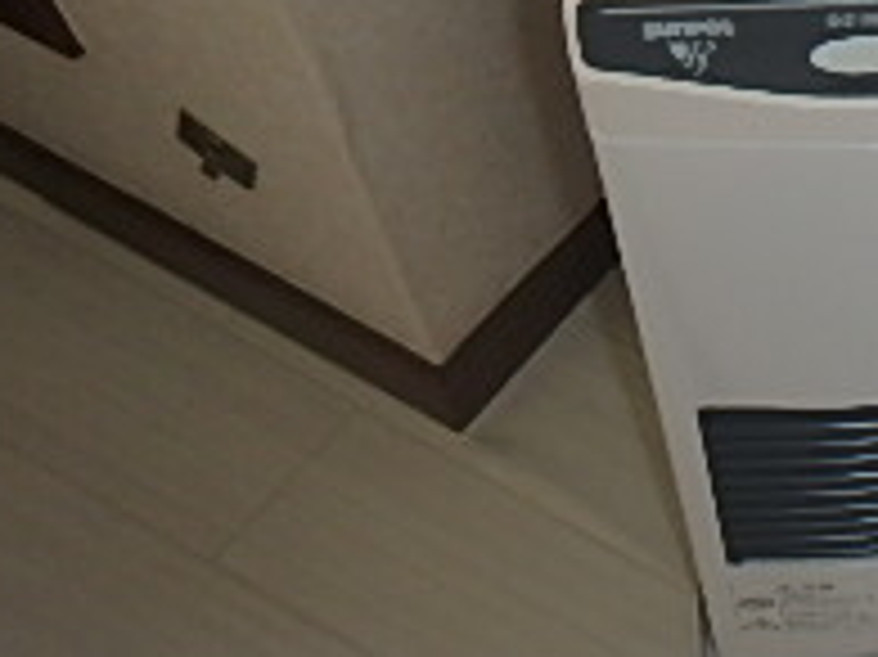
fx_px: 1749
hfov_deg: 22.2
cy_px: 234
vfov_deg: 21.2
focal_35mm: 69
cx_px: 1382
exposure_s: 1/60
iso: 200
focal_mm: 3.7
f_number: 3.5
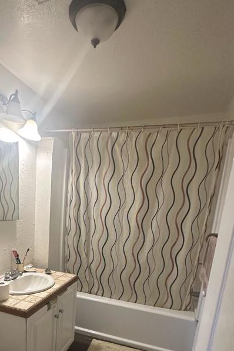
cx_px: 69
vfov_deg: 66.9
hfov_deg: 50.0
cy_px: 264
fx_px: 243
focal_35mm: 25
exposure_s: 1/60
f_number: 2.2
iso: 200
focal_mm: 2.22
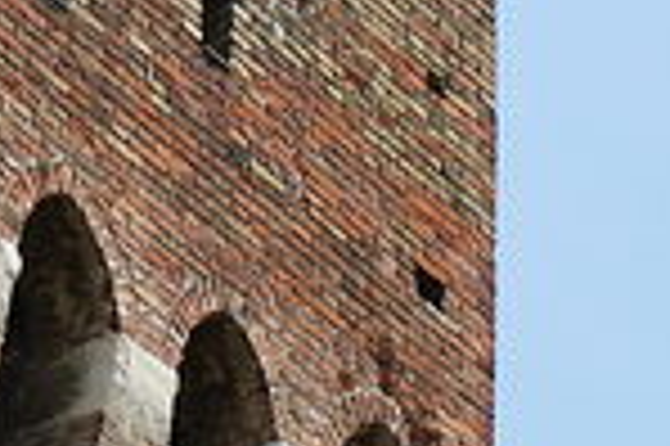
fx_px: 15170
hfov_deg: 2.5
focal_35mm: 816
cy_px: -27
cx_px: 36
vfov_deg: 1.7
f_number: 5.6
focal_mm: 135
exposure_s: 1/500
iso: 100
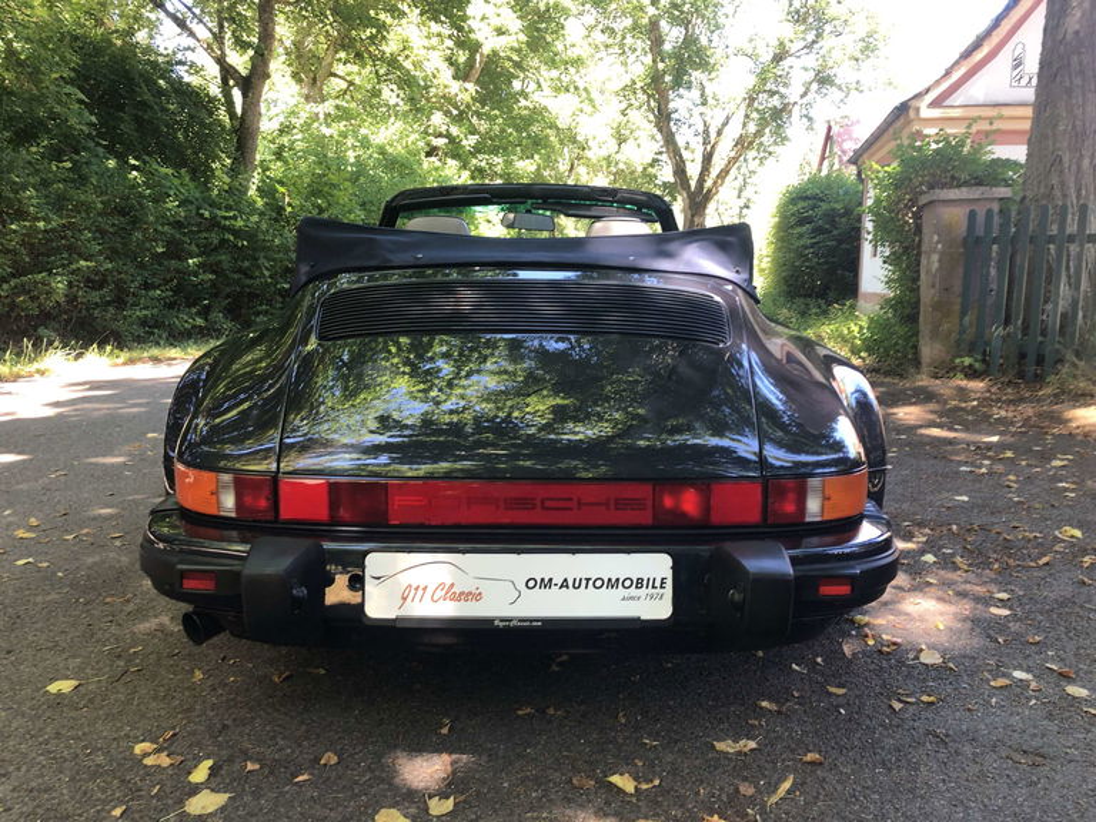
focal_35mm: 28
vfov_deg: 49.7
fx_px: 887
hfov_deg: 63.4
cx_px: 548
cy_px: 411
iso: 25
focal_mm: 3.99
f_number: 1.8
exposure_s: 1/40
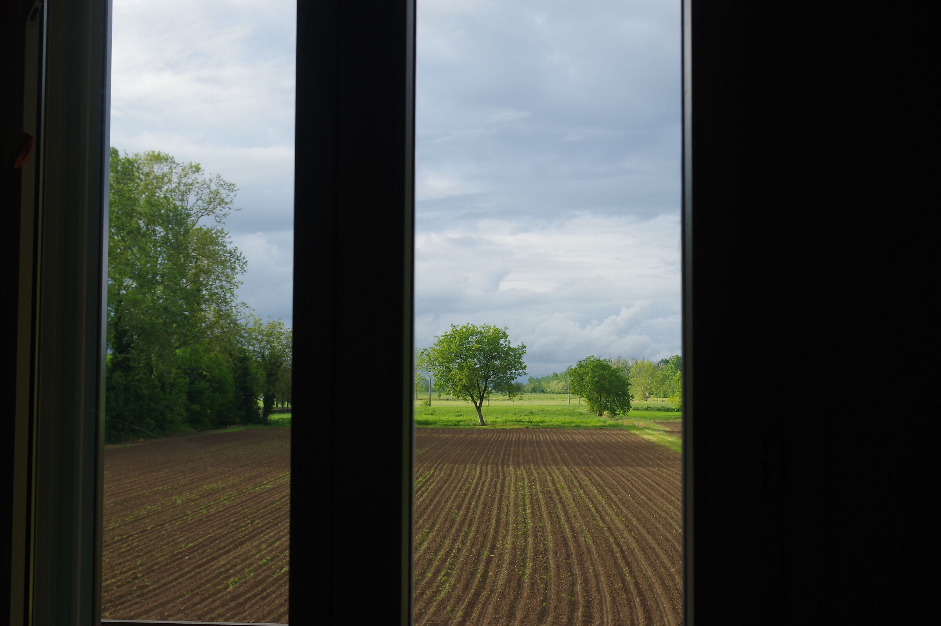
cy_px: 313
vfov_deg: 27.5
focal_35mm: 49
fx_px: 1280
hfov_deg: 40.4
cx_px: 470
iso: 200
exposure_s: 1/160
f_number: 8
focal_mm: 32.5
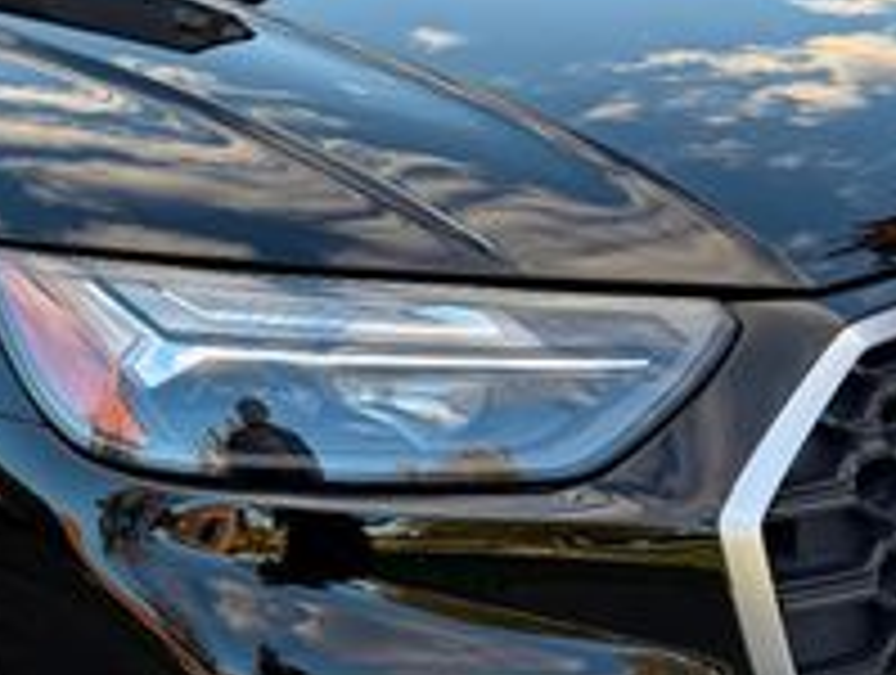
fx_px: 1997
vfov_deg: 19.2
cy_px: 279
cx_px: 108
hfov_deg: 24.6
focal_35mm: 77
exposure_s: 1/547
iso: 80
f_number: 1.78
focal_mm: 6.76
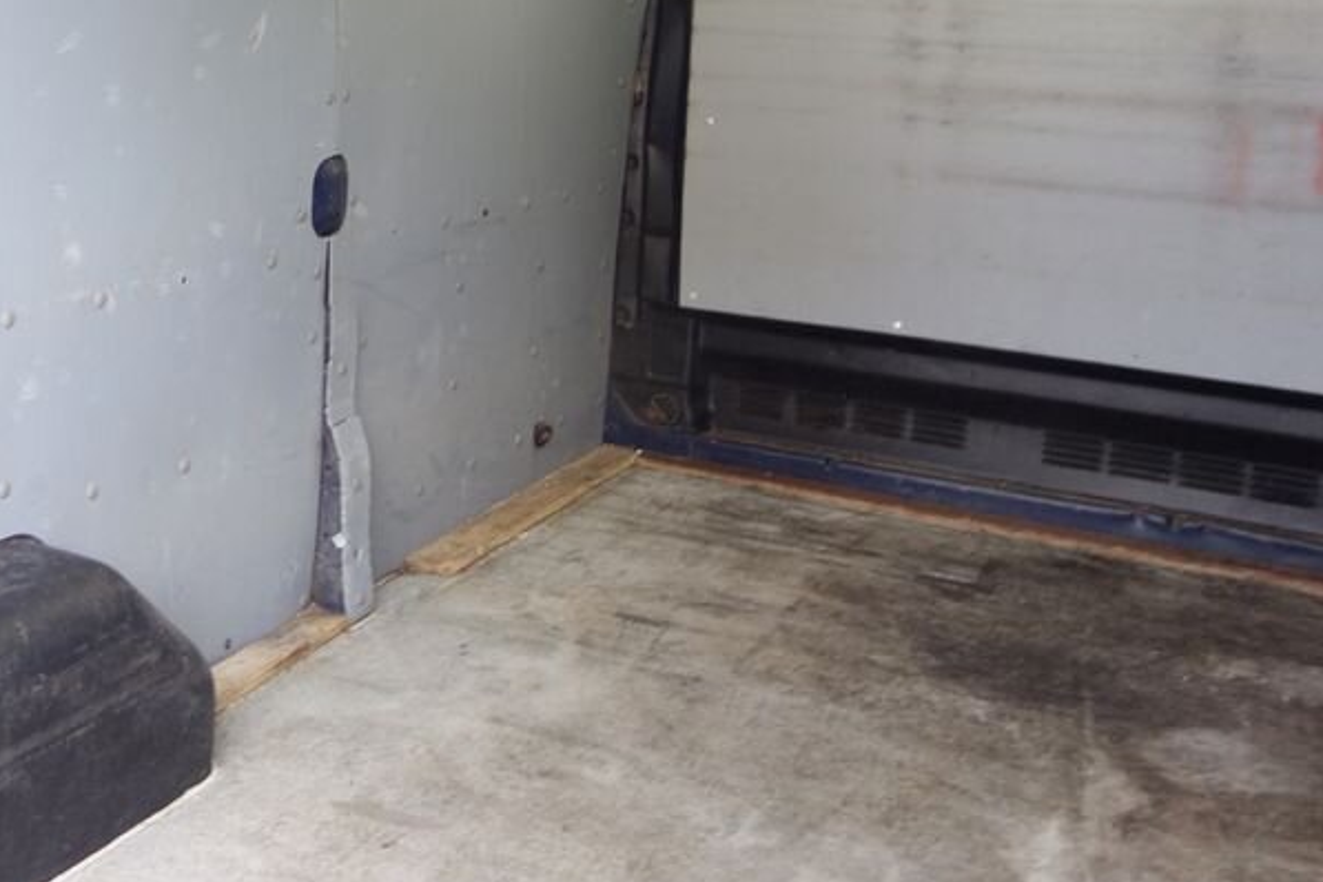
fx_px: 1764
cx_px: 226
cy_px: 207
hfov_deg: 39.2
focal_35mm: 48
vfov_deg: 27.6
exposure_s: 1/30
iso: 320
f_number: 1.8
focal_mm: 10.4
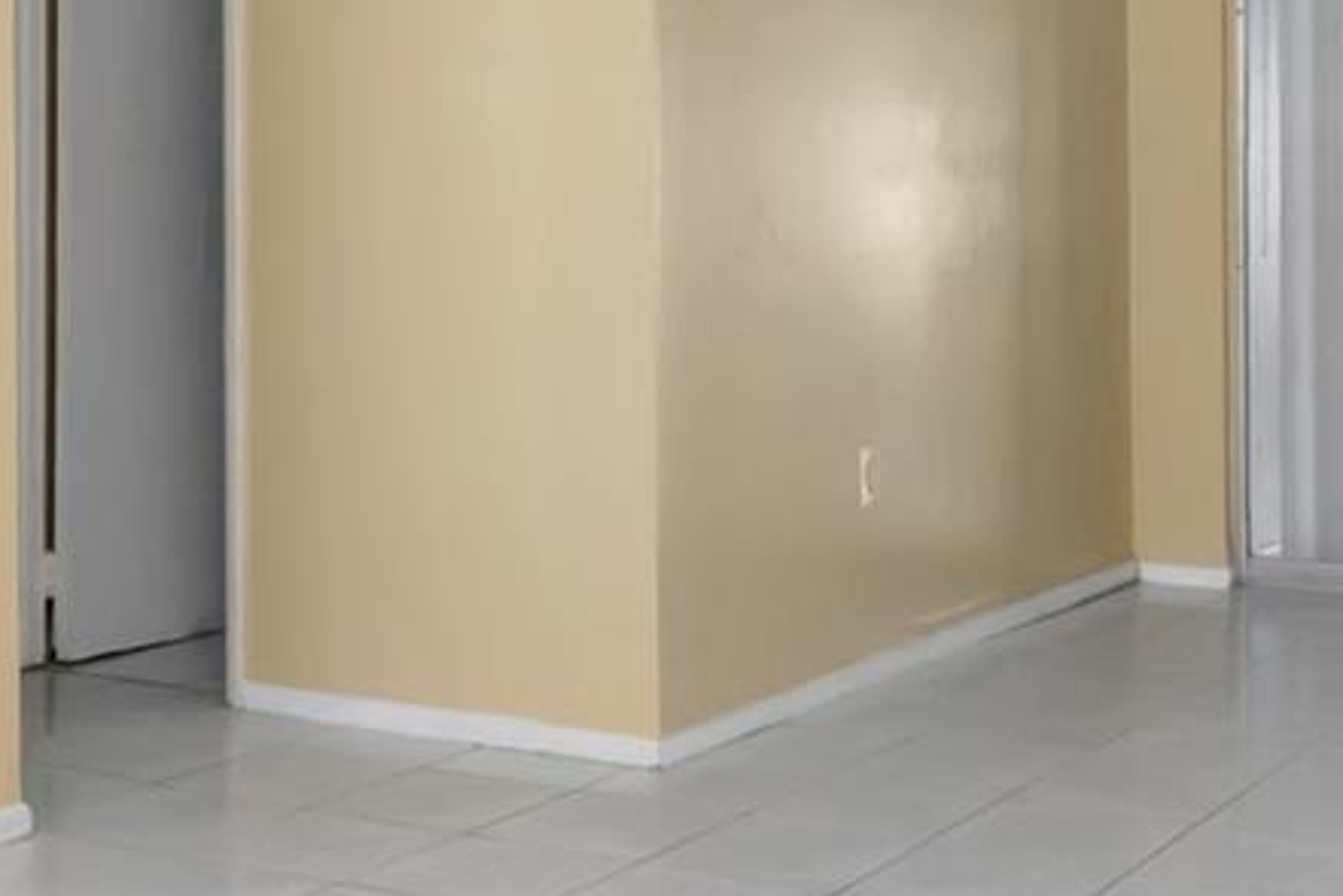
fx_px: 2231
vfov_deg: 22.7
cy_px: 354
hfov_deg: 33.5
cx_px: 588
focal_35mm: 60
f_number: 13
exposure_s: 1/250
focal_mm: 11
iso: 1250
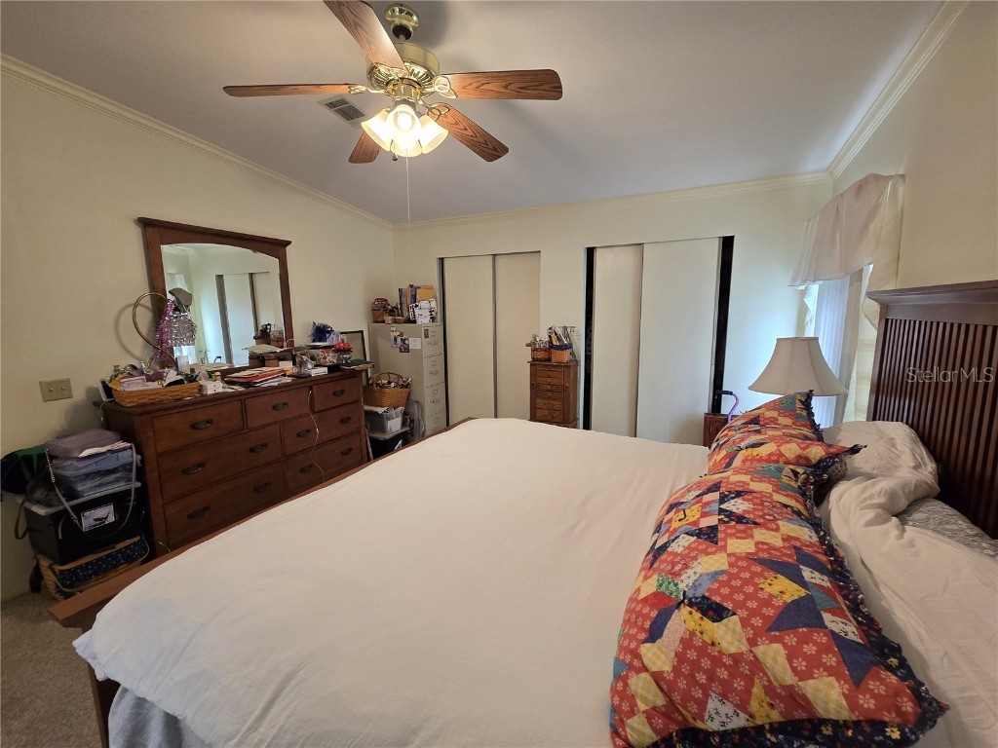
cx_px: 499
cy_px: 374
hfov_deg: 106.2
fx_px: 375
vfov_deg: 89.9
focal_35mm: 13
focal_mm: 2.2
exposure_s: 1/60
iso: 160
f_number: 2.2
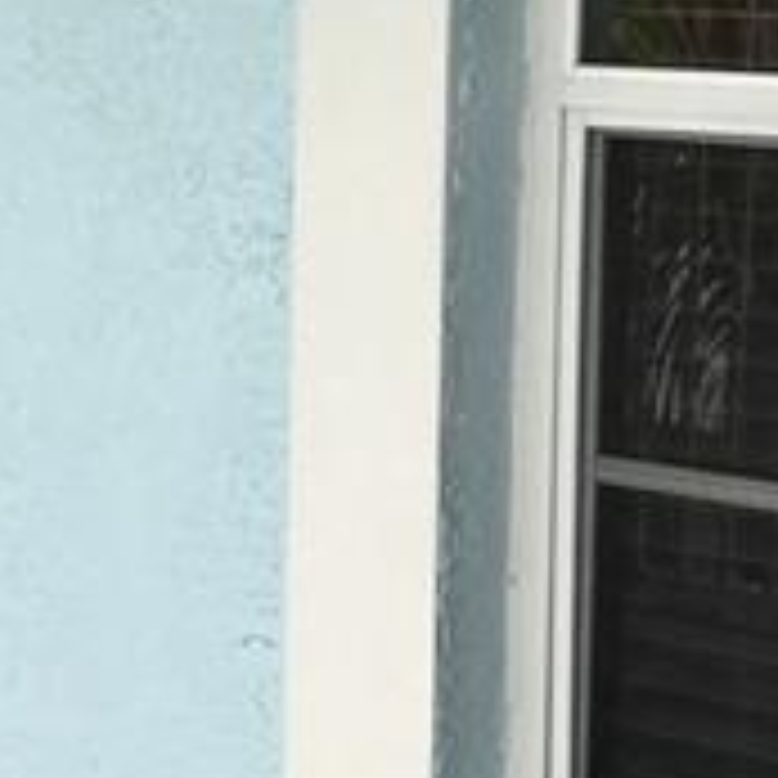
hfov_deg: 15.3
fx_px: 2797
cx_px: -117
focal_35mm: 110
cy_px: 234
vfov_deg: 15.8
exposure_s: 1/352
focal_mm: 3.99
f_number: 1.8
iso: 20
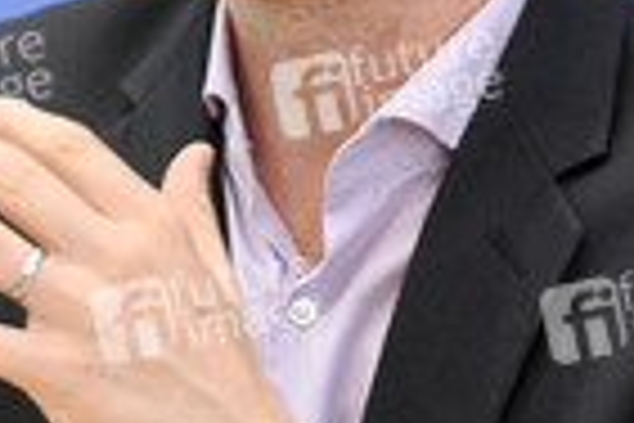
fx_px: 7625
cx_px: 268
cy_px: -27
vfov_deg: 3.2
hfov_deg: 4.8
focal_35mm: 433
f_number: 6.3
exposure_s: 1/400
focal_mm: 135
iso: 4000
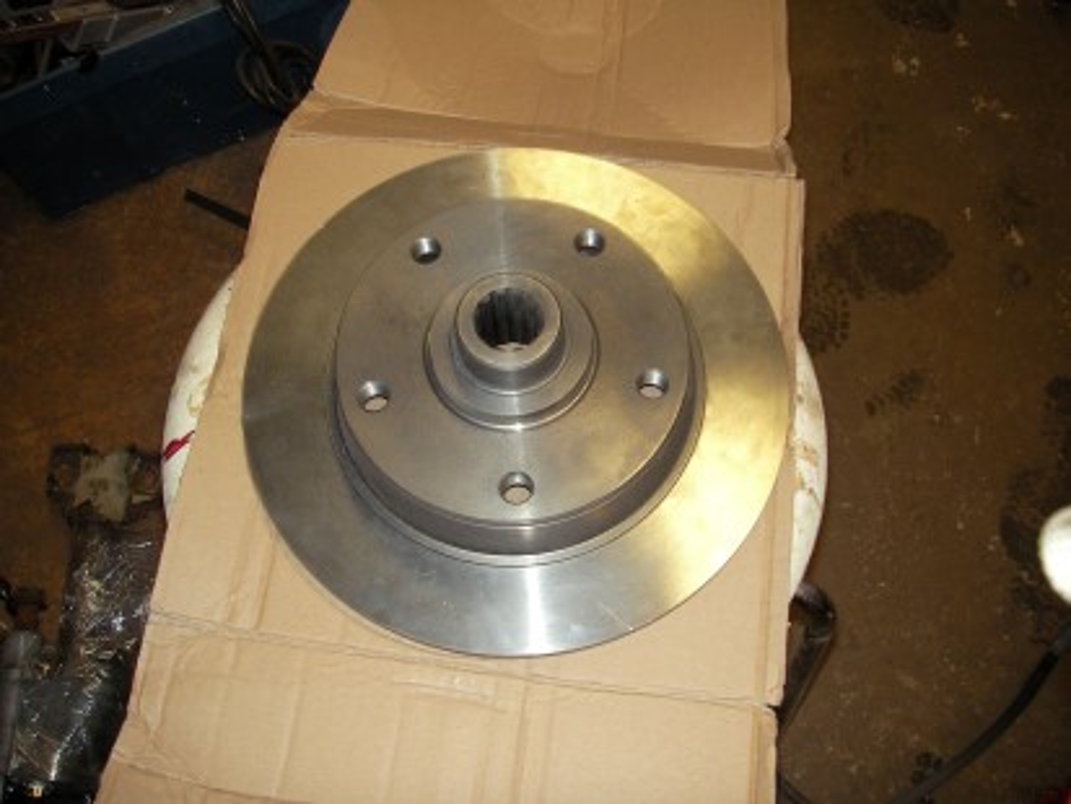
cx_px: 536
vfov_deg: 37.7
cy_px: 402
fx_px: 1176
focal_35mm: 38
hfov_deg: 49.0
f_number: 3.3
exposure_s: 1/30
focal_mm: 6.3
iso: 100
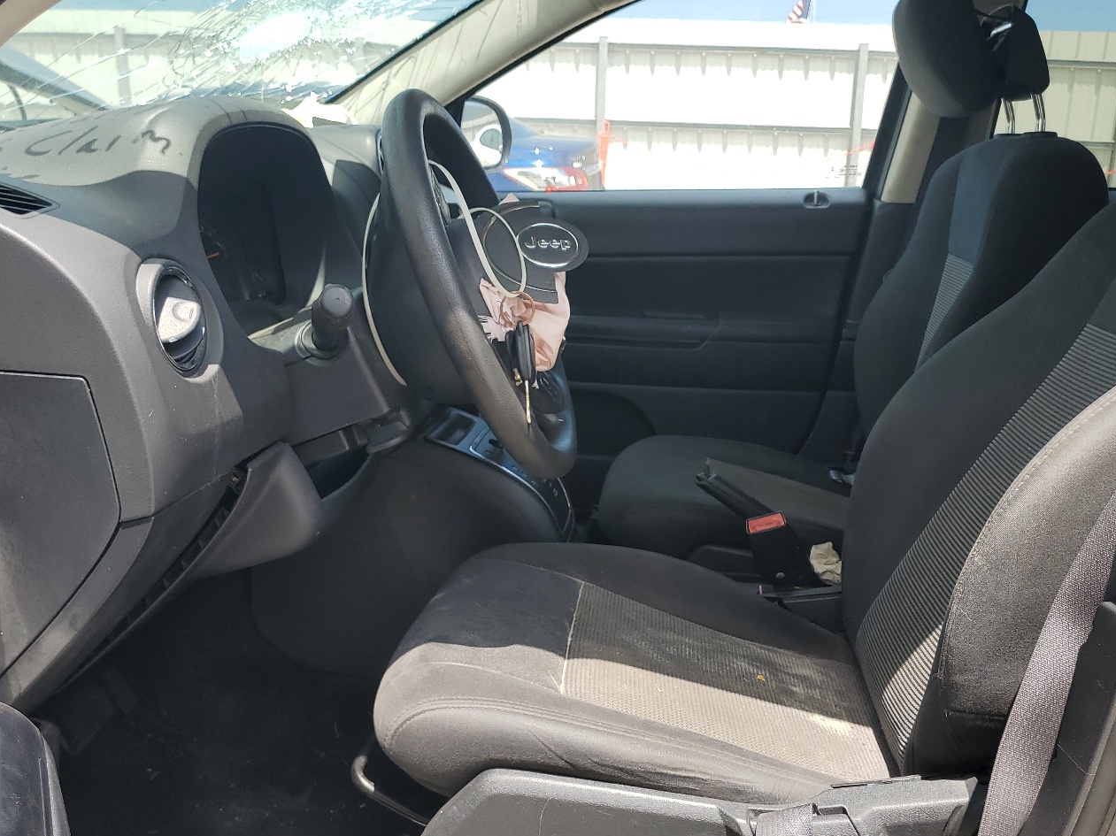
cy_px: 460
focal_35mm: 33
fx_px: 1064
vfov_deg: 42.9
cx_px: 566
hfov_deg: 55.4
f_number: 1.5
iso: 50
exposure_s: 1/1000
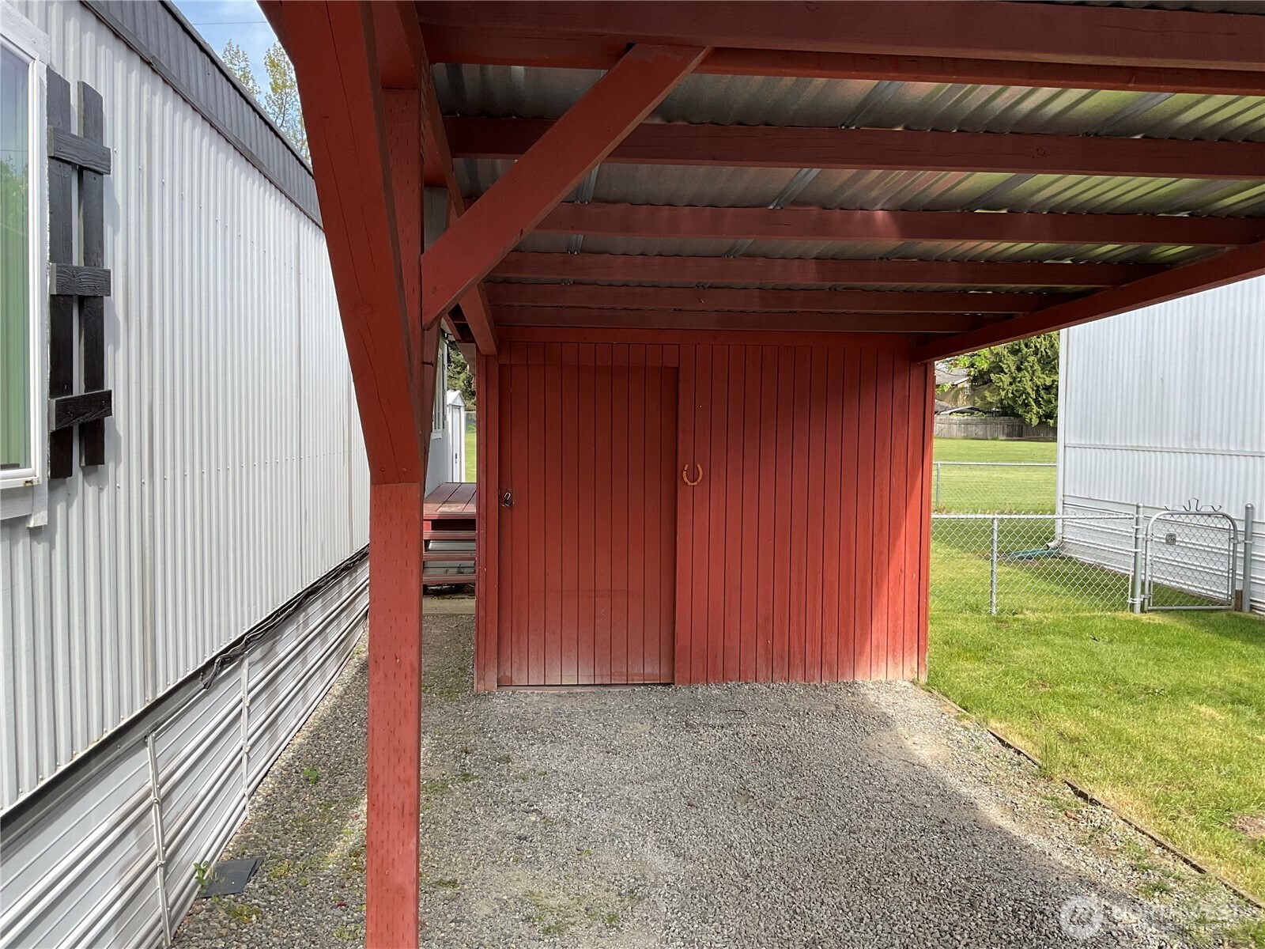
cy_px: 474
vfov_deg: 48.2
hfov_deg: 61.7
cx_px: 632
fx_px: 1060
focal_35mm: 29
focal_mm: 3
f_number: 1.8
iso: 16
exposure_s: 1/486
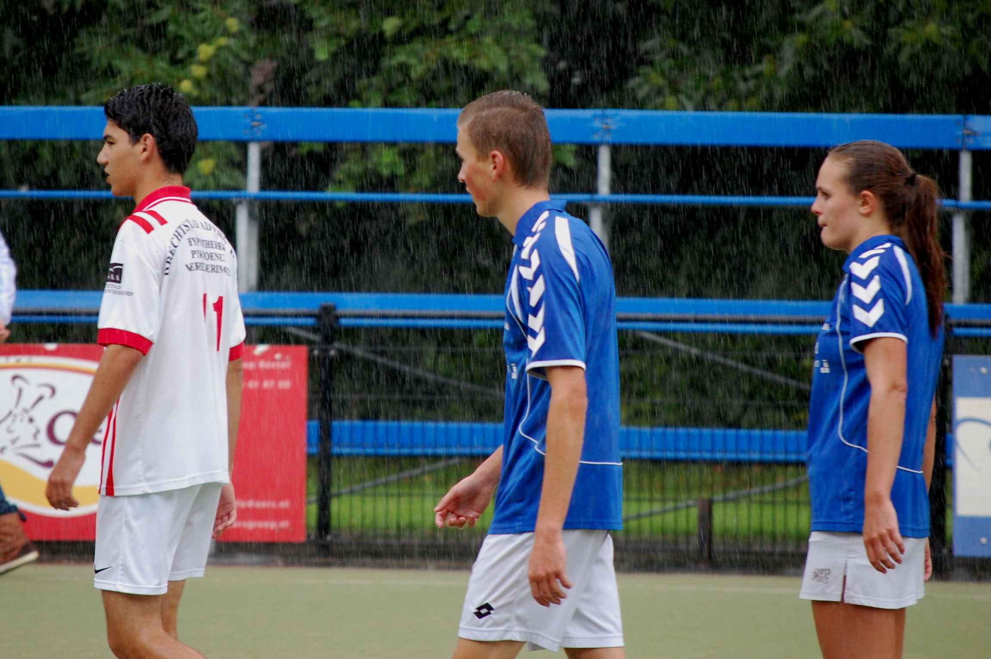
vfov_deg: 5.7
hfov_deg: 8.6
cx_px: 496
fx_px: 6601
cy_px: 330
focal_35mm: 240
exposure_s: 1/250
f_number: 5.3
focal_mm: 160
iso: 800
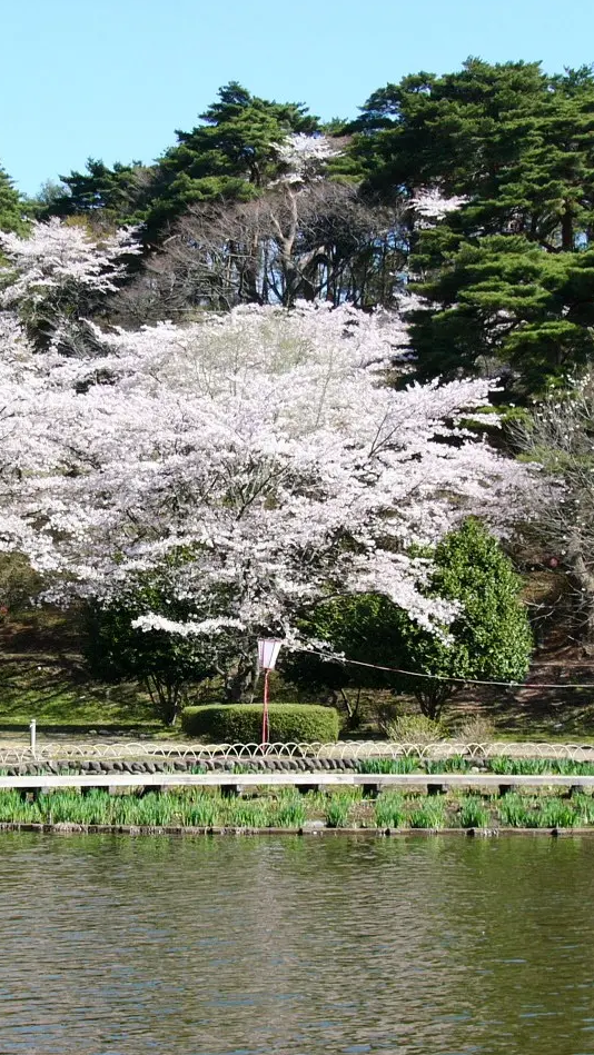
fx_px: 2016
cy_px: 530
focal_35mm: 72
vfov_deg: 29.3
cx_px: 182
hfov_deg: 16.7
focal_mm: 8.2
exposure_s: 1/200
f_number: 4
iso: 50
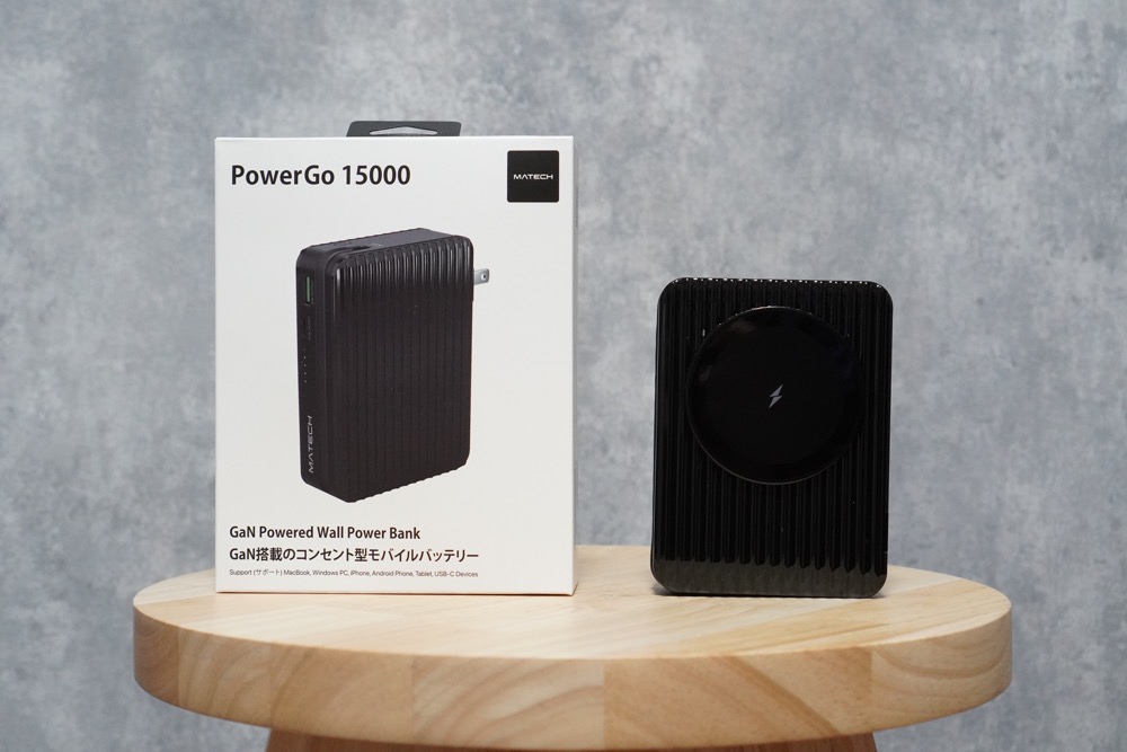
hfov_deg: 37.8
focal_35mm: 52
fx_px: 1644
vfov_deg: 25.8
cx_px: 564
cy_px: 376
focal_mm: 35
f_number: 5.6
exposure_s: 1/60
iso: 3200
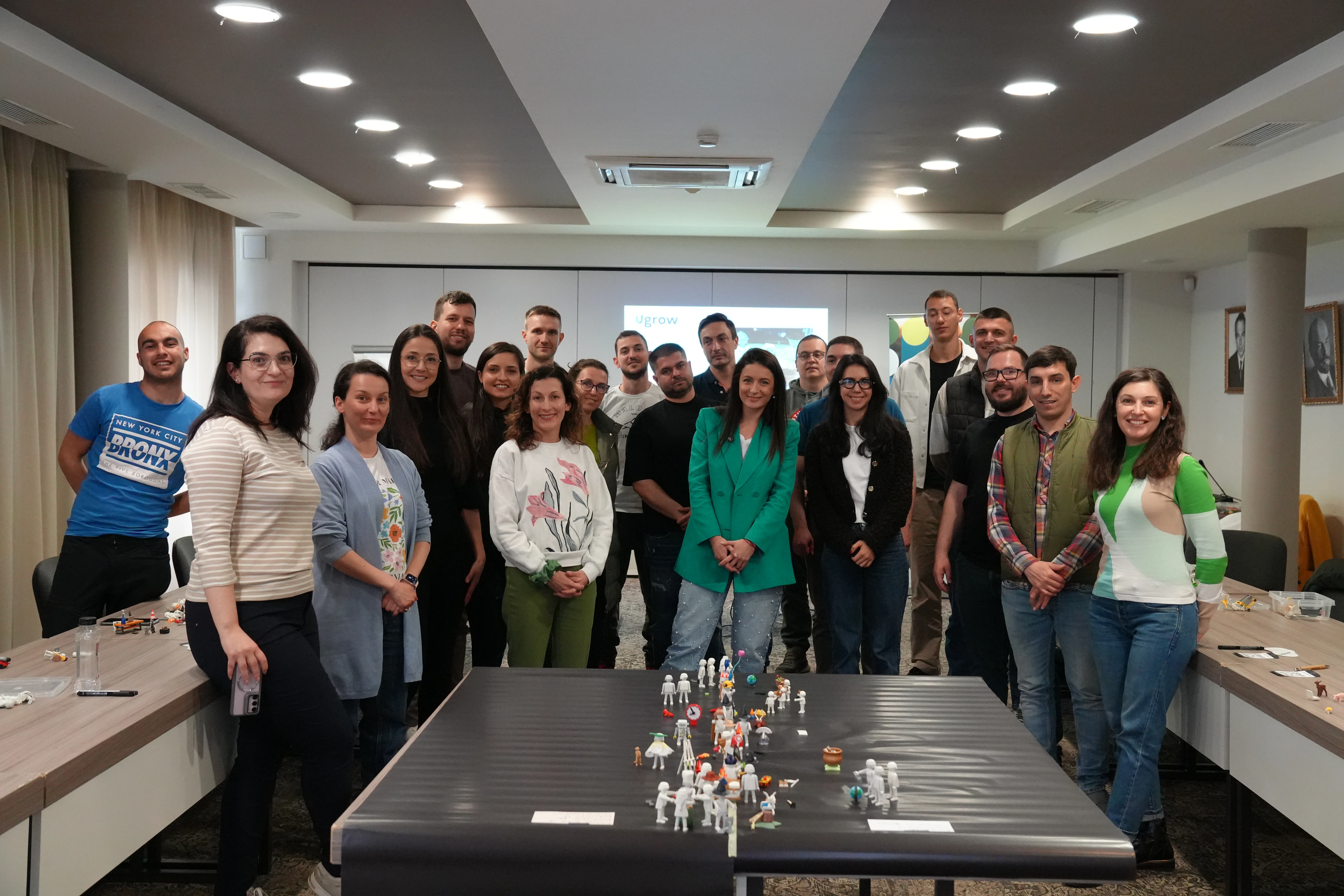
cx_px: 672
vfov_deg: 35.5
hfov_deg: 51.3
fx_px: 1400
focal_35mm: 38
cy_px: 448
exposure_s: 1/160
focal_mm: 25
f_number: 4
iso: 4000
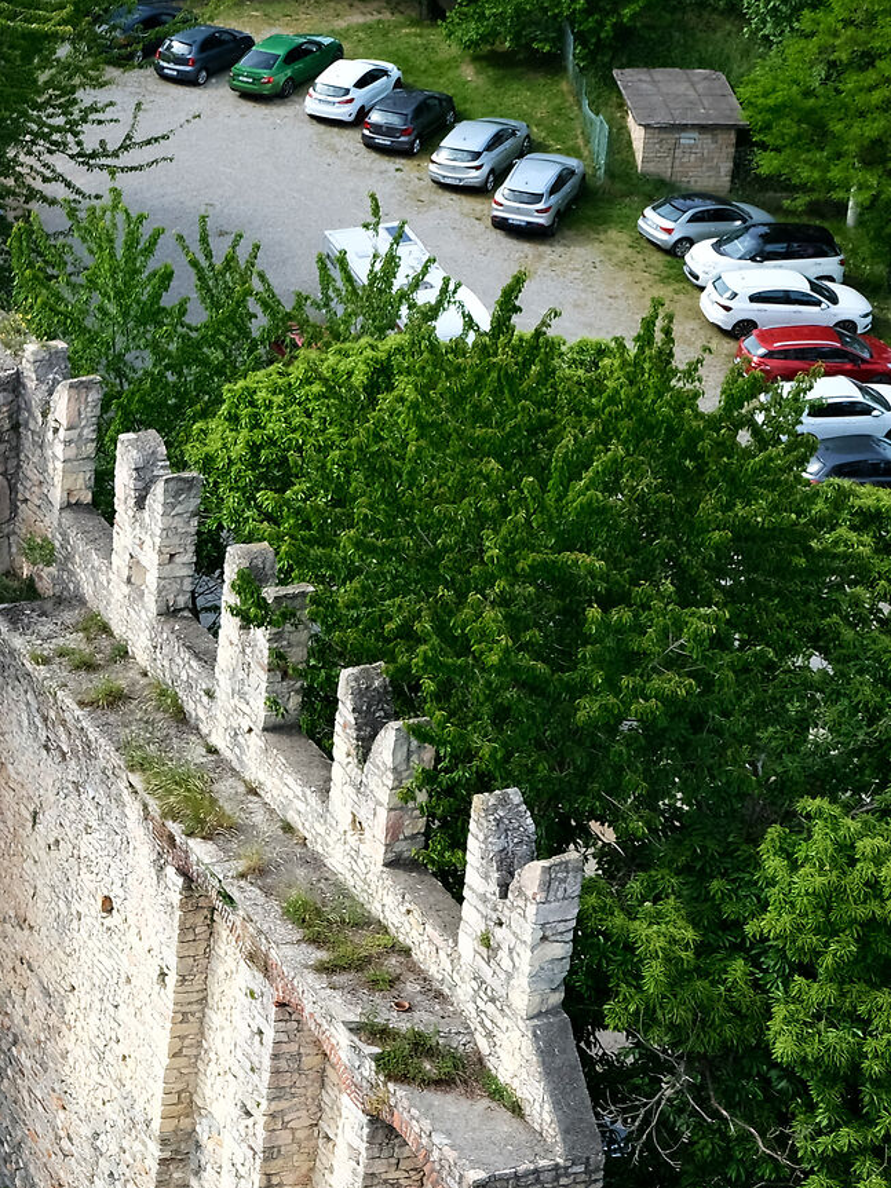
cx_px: -673
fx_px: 3673
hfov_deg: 12.7
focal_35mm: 107
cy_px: 339
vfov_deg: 18.3
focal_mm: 26.5
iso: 160
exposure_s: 1/180
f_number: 5.6
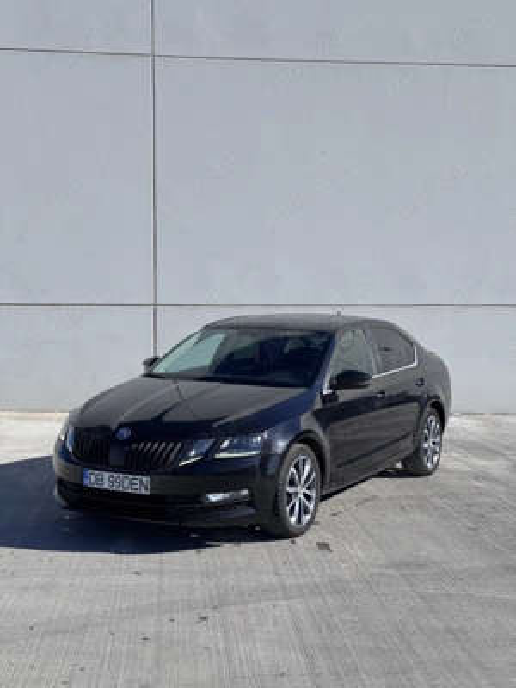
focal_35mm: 48
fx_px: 954
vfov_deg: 39.7
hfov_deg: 30.3
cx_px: 258
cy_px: 344
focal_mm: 6.76
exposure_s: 1/2513
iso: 64
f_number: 1.78
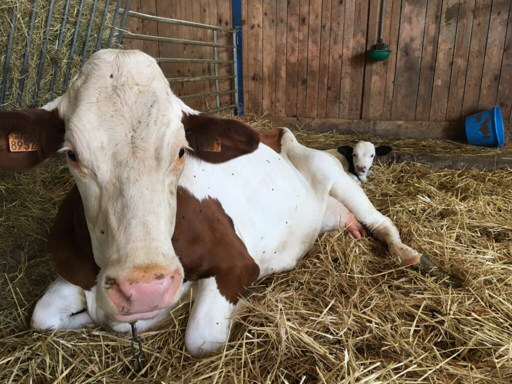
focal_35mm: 29
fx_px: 429
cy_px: 192
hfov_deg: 61.7
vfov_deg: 48.2
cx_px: 256
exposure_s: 1/33
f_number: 2.2
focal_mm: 4.15
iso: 25
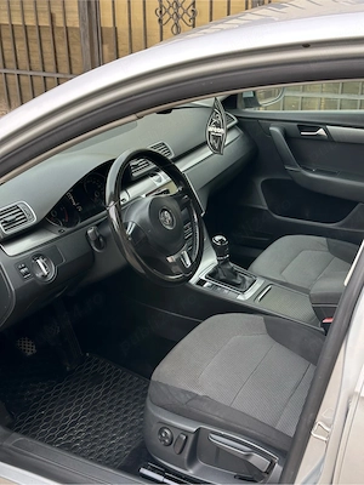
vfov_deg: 39.7
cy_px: 242
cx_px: 182
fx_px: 673
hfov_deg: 30.3
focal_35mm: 48
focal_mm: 6.86
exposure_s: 1/120
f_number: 1.78
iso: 80
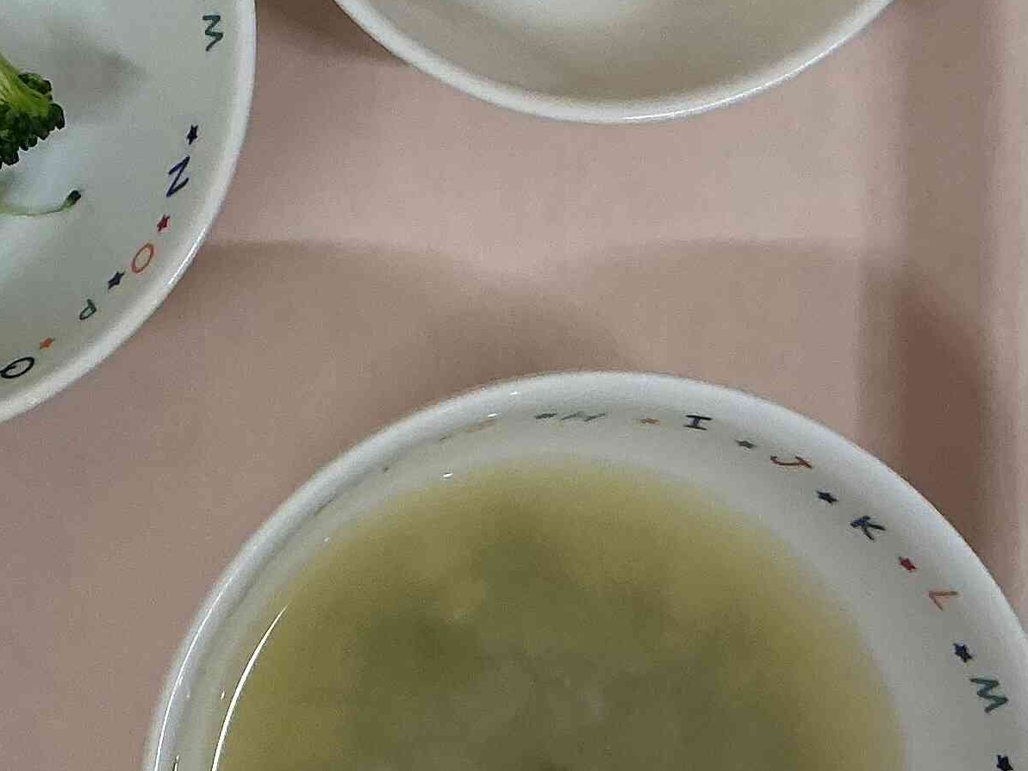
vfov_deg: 15.1
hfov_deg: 18.4
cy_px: 233
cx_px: -374
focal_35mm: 98
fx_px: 2911
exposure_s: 1/120
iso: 64
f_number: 1.8
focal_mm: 3
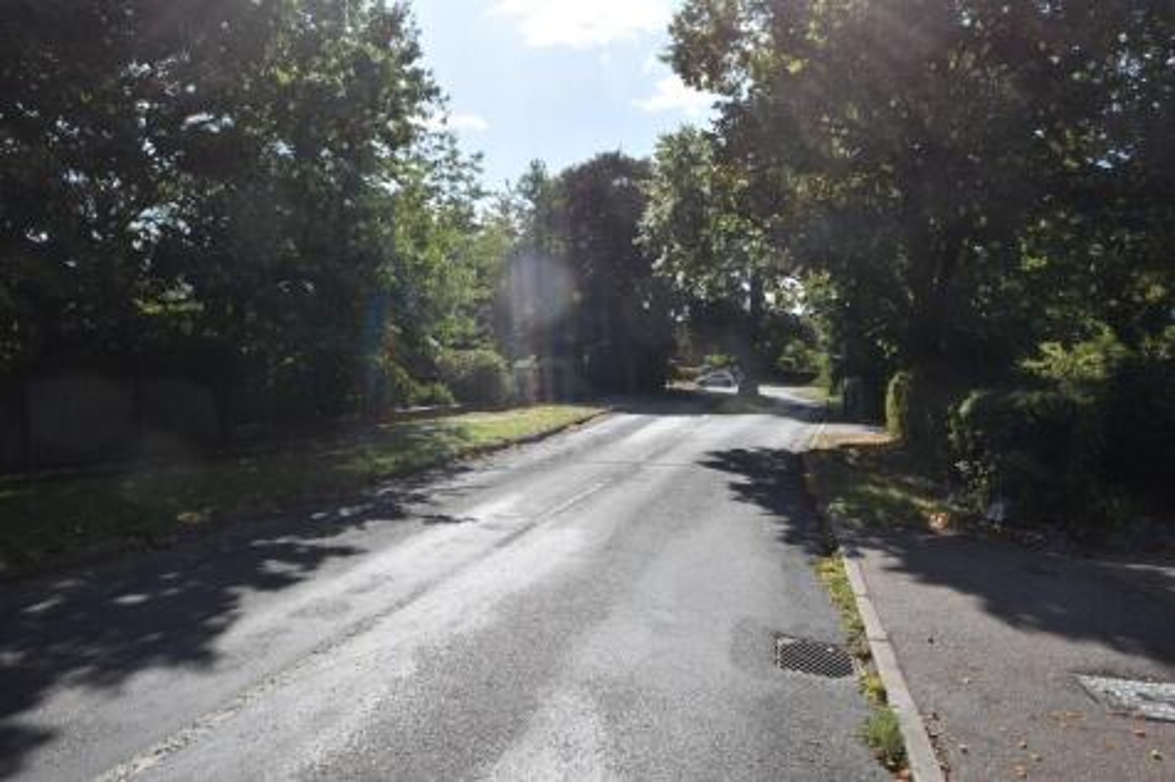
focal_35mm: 21
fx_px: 685
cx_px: 588
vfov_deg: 59.5
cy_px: 391
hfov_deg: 81.2
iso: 100
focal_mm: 14
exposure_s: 1/250
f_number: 8
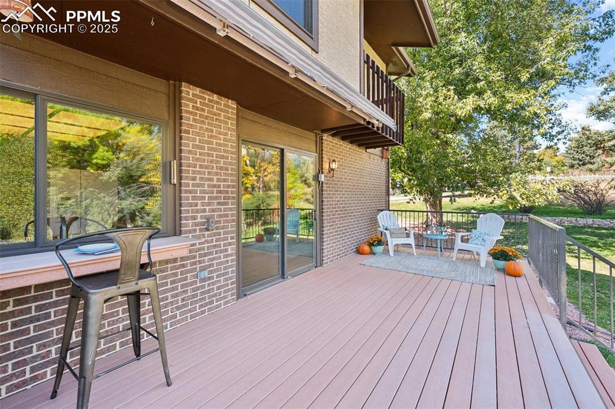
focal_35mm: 15
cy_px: 204
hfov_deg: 100.4
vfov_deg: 77.3
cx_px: 308
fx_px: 256
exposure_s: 1/60
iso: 800
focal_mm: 15
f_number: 11
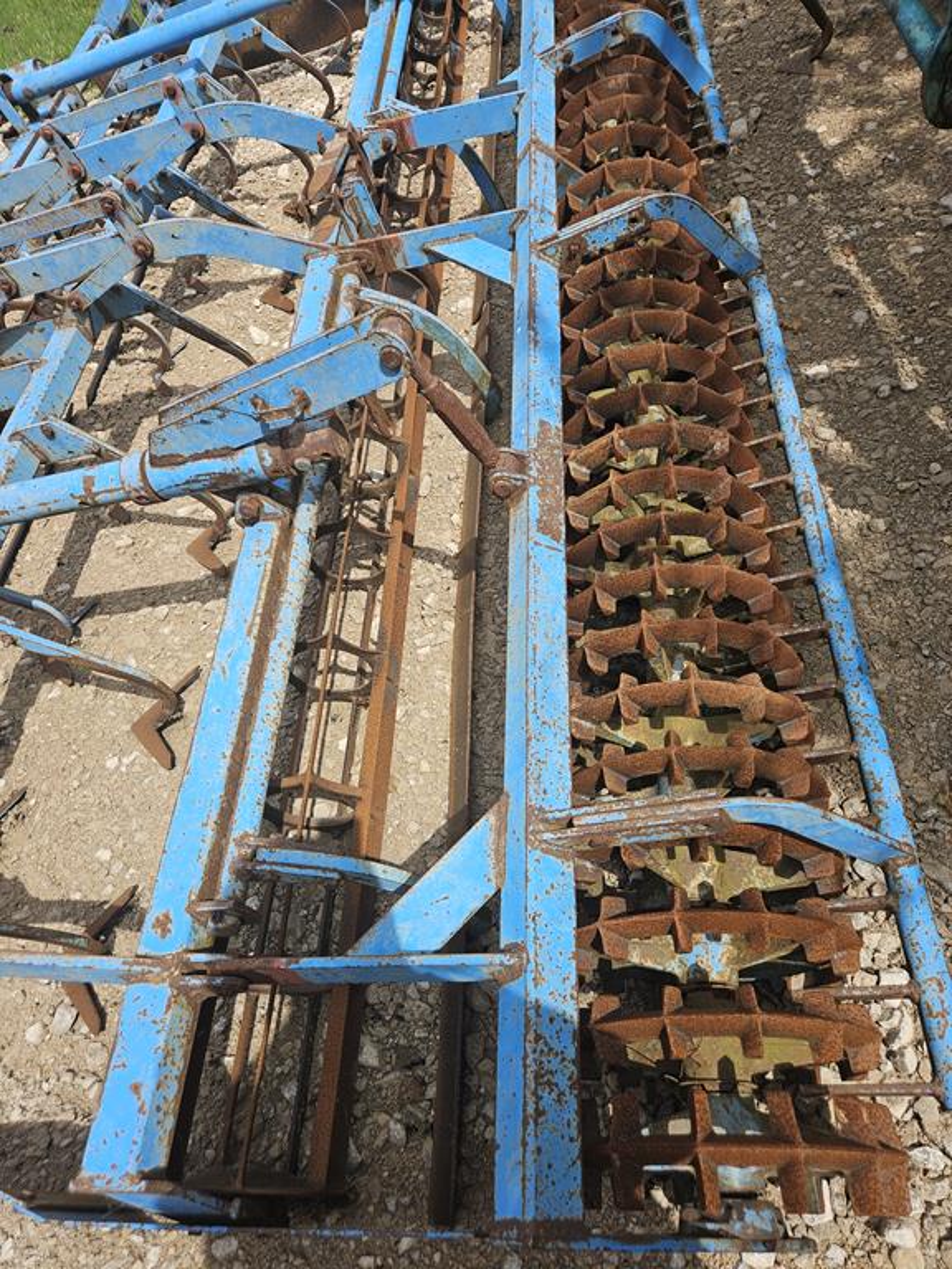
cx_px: 476
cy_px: 634
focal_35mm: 23
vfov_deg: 73.9
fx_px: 843
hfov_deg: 58.9
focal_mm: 5.4
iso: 25
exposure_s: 1/1472
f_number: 1.8
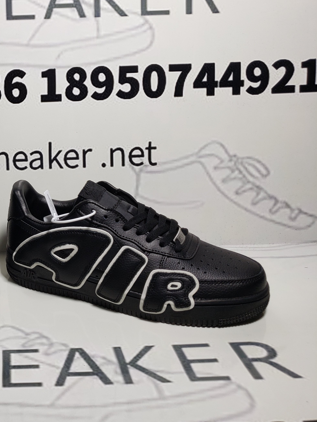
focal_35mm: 40
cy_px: 197
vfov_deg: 46.8
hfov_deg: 32.8
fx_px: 488
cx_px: -5
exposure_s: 1/512
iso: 50
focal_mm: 4.3
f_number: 1.5
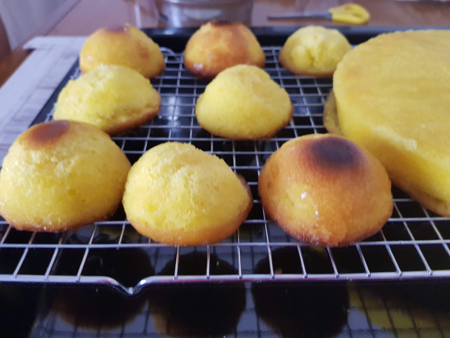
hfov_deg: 67.3
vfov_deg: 53.1
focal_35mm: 26
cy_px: 169
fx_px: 338
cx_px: 225
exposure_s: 1/33
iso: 160
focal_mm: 4.2
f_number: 1.7
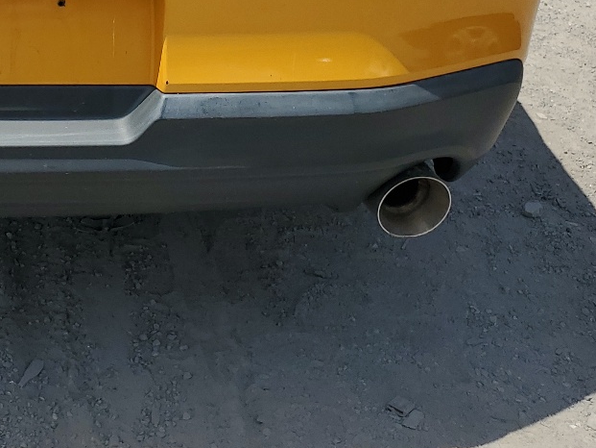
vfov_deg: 20.5
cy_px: -88
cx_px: 15
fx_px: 1154
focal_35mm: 67
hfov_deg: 27.5
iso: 50
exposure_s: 1/5000
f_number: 1.5
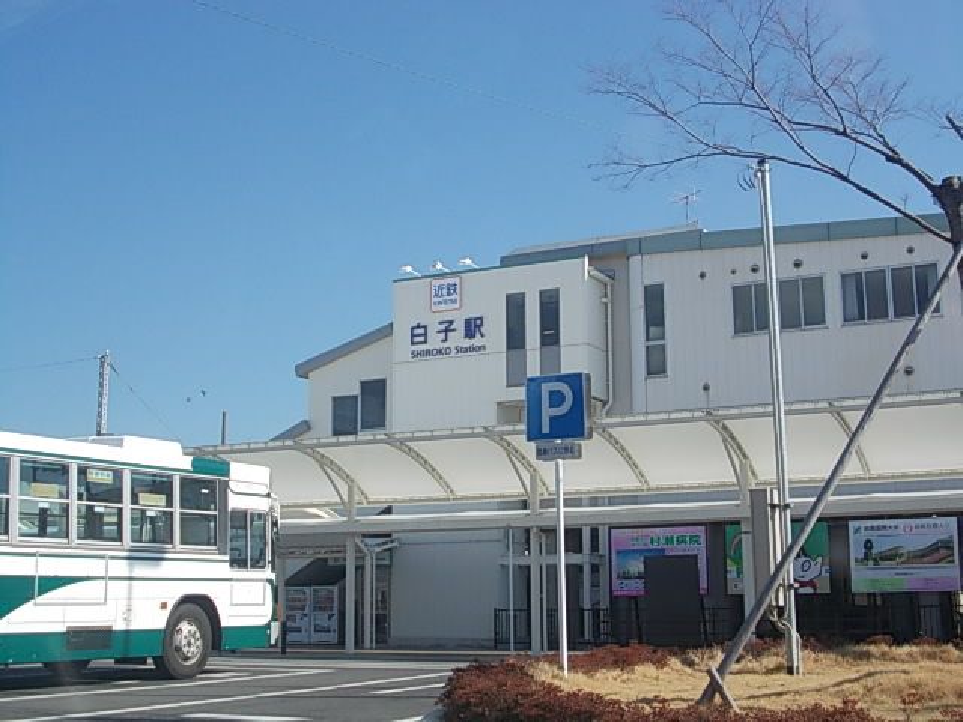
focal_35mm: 51
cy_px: 361
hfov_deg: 37.5
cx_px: 482
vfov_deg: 28.6
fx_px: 1419
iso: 80
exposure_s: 1/160
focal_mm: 7.2
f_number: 7.2
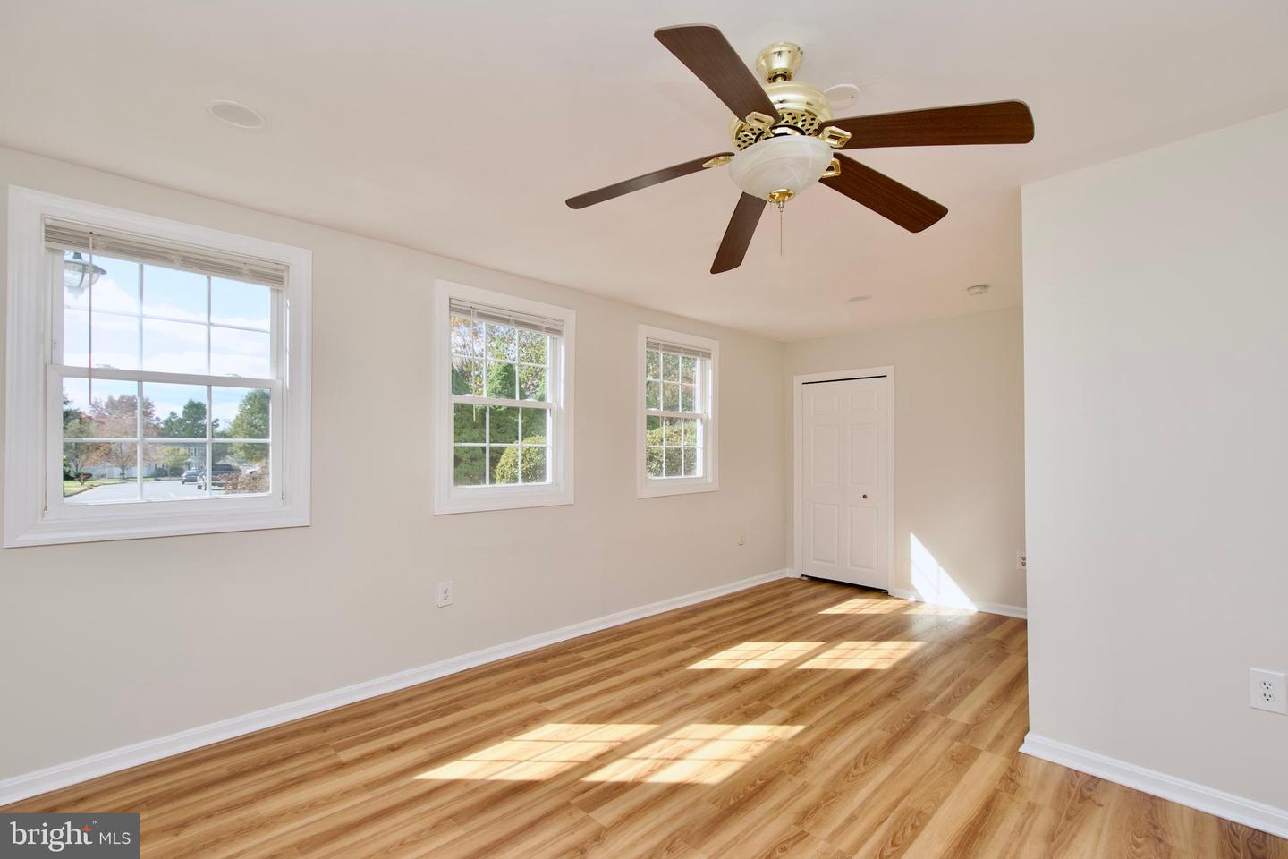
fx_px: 537
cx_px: 644
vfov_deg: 77.3
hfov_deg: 100.4
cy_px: 430
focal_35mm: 15
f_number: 7.1
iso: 320
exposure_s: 1/200
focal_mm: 10
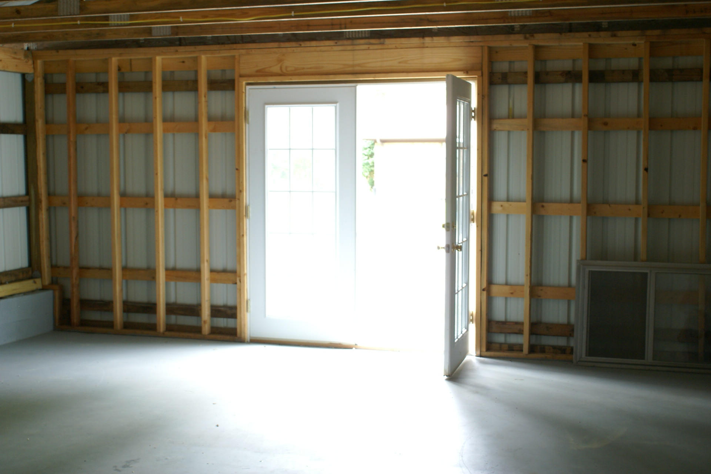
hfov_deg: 43.6
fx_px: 889
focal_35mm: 45
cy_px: 237
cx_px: 356
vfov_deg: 29.9
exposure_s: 1/20
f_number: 5
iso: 400
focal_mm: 30
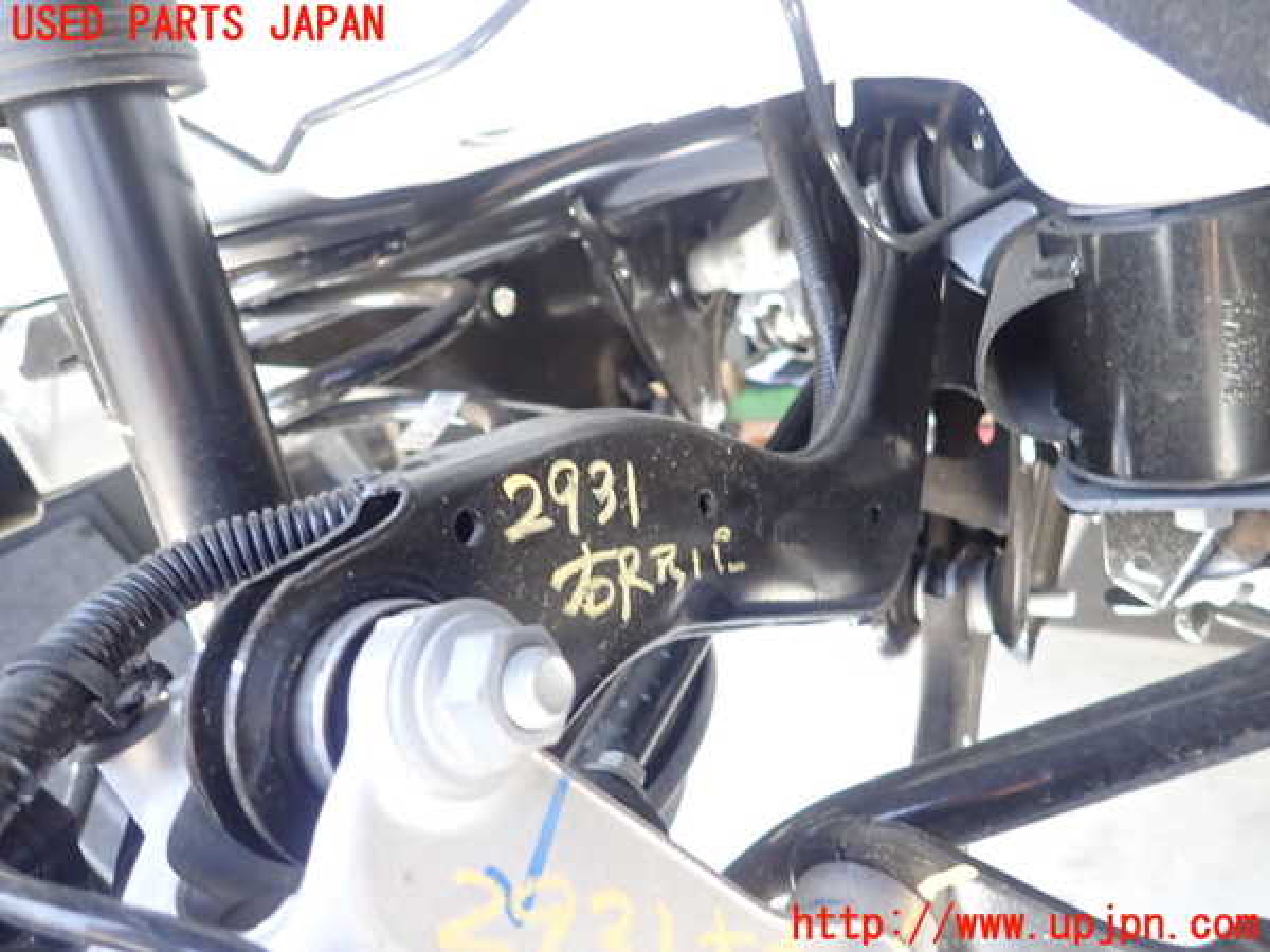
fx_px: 917
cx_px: 635
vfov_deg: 54.9
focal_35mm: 25
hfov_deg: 69.4
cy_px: 476
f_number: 2
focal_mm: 4.5
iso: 400
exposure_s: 1/30
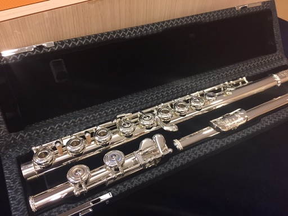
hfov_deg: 61.7
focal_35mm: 29
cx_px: 144
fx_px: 241
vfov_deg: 48.2
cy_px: 108
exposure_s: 1/30
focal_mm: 4.15
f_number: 2.2
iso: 125
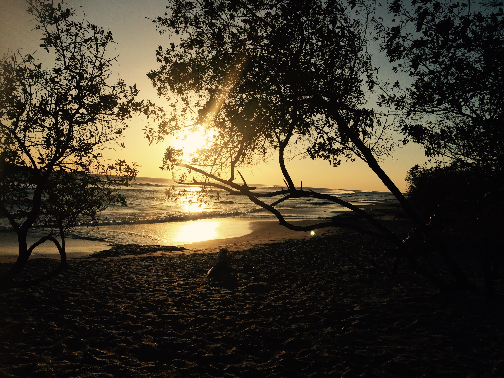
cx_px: 252
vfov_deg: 48.2
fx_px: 422
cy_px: 189
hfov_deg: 61.7
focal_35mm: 29
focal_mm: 4.15
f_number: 2.2
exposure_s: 1/5128
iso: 40
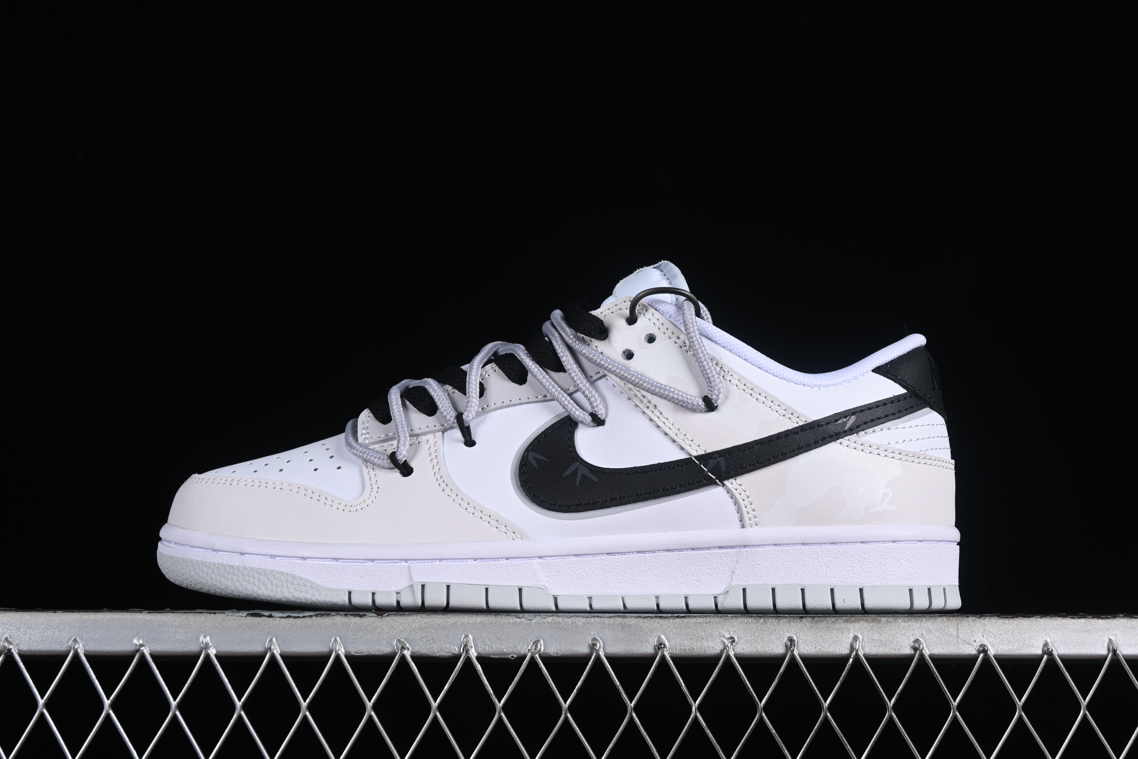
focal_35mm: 75
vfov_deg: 18.2
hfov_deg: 27.0
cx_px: 569
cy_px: 380
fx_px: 2371
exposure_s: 1/100
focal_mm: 50
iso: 160
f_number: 8
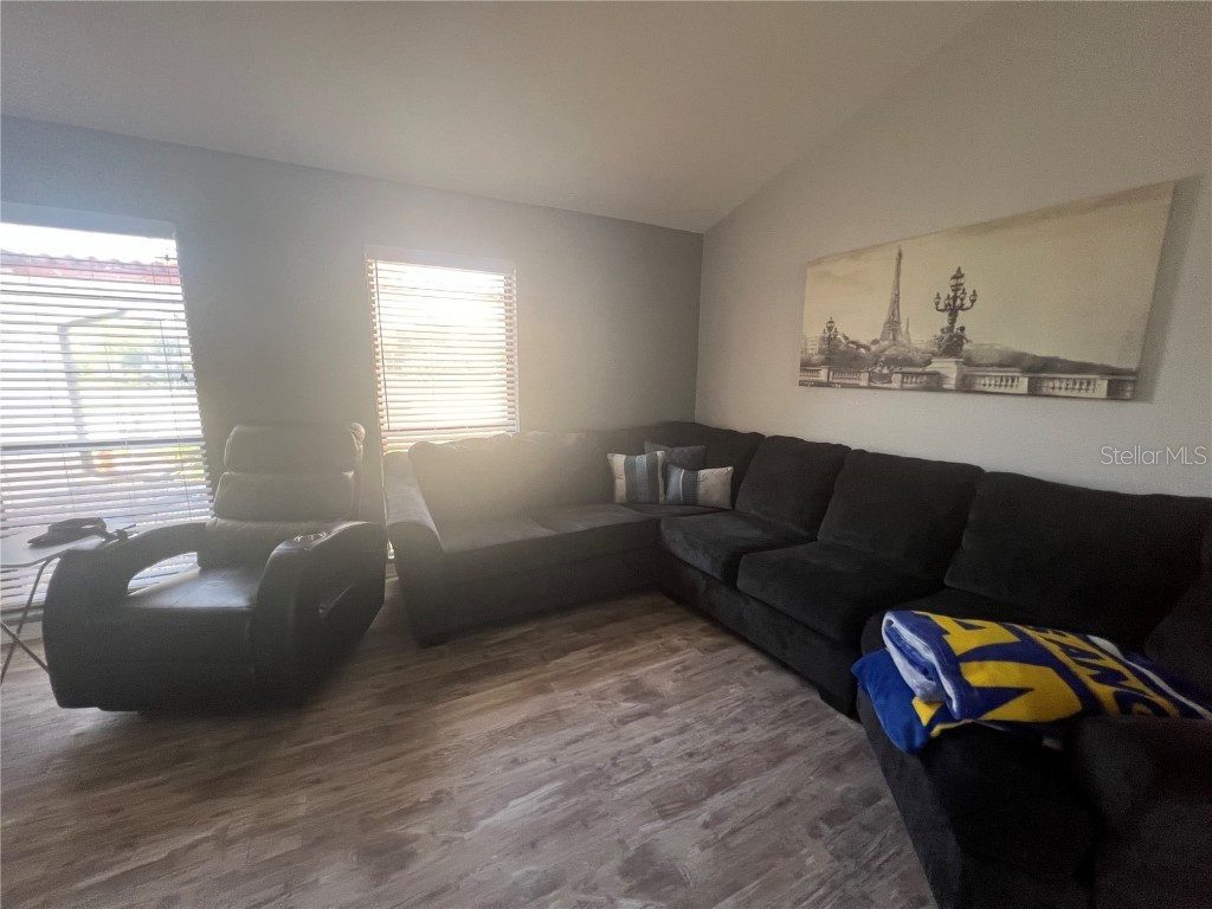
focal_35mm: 13
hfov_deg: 106.2
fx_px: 455
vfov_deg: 89.9
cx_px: 606
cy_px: 454
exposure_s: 1/60
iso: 200
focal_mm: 1.57
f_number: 1.8
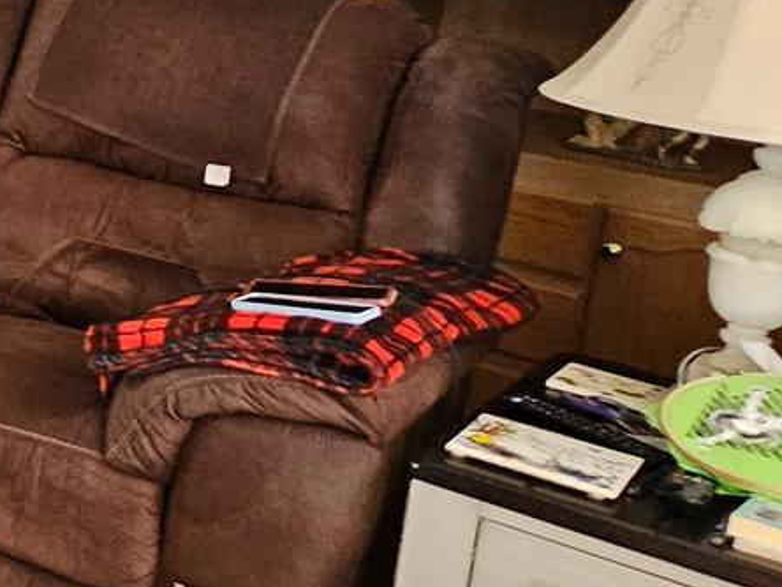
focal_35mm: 60
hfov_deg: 19.5
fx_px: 1355
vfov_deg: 23.3
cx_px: -750
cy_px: -18
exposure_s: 1/40
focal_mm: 2.2
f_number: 2.2
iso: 320
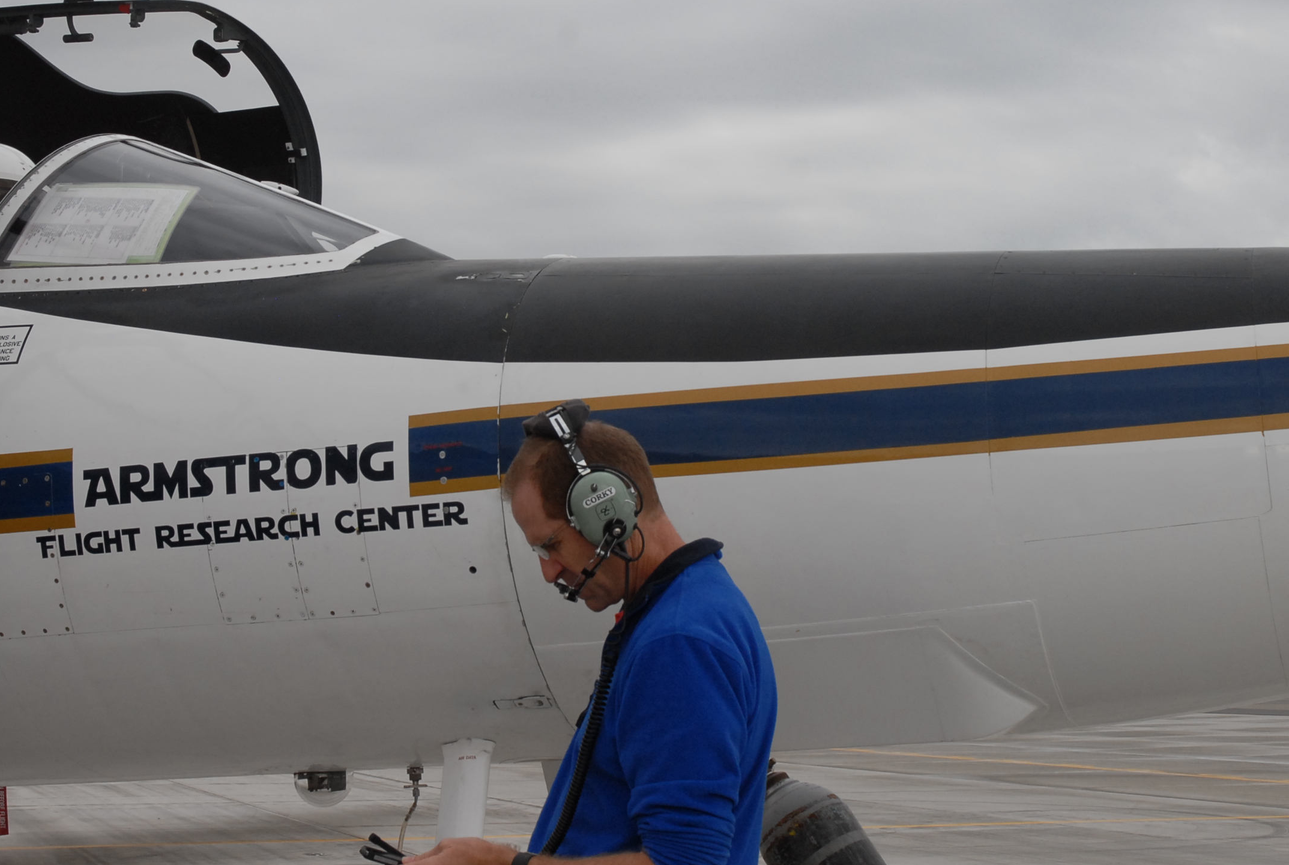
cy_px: 361
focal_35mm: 59
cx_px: 621
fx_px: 2105
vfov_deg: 23.2
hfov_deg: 34.0
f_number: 9
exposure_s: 1/320
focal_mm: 29
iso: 400
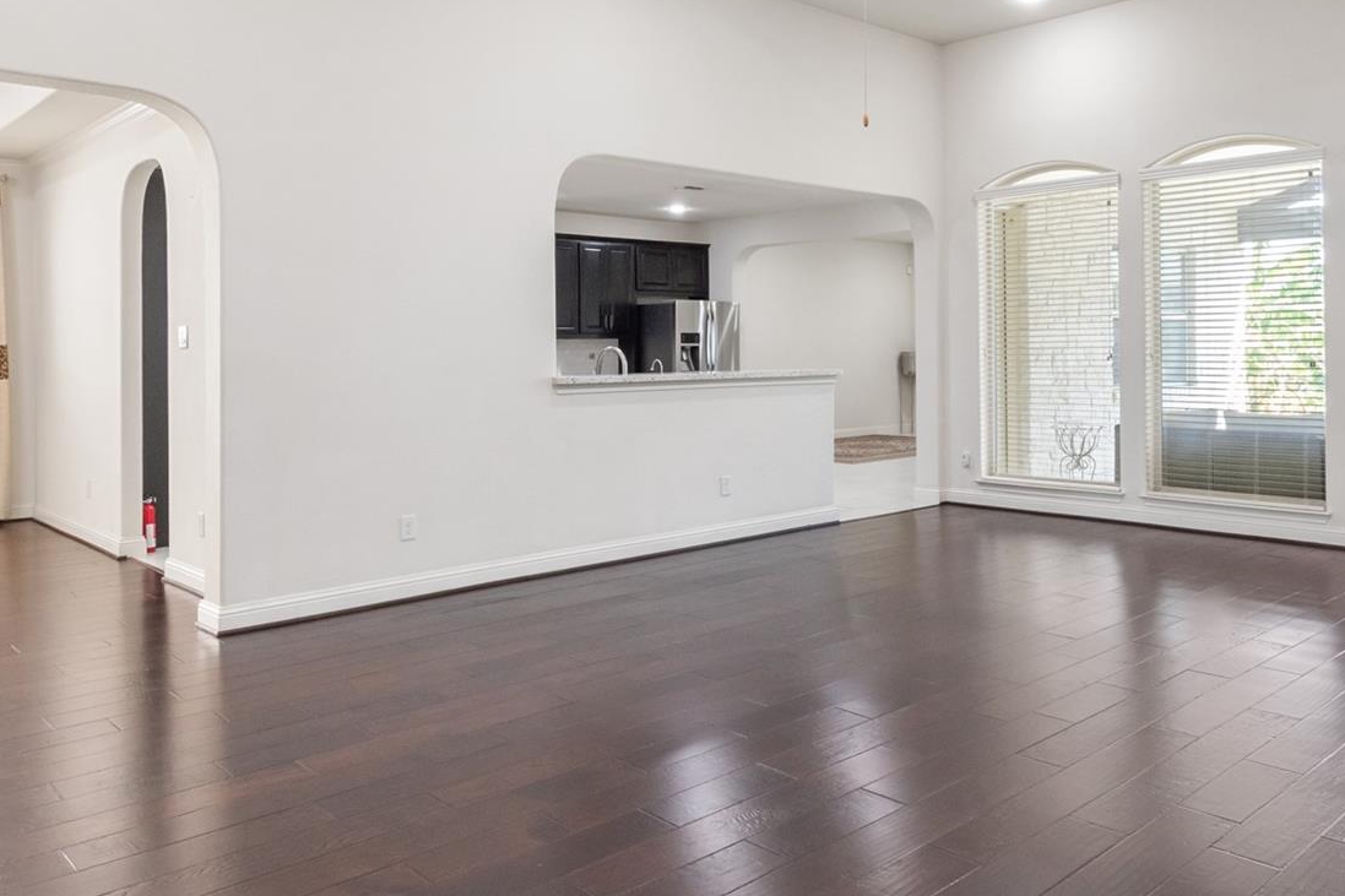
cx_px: 782
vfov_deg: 46.0
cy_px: 340
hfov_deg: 65.1
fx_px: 1046
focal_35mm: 28
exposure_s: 1/15
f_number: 8
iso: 360
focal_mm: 10
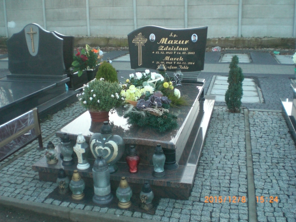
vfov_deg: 37.7
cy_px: 111
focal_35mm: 38
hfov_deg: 49.0
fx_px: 325
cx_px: 148
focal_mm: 6.3
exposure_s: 1/100
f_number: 3.1
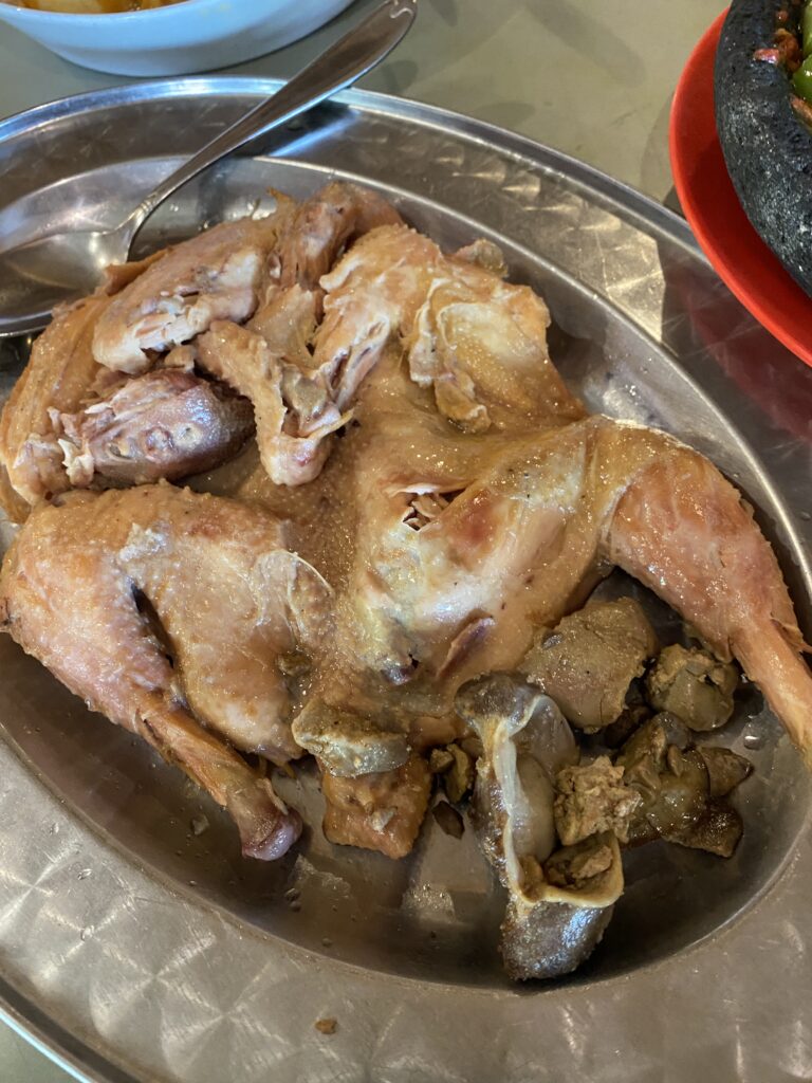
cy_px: 542
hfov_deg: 53.1
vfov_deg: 67.3
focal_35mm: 26
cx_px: 406
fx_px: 813
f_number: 1.8
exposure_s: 1/32
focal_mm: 4.25
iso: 640
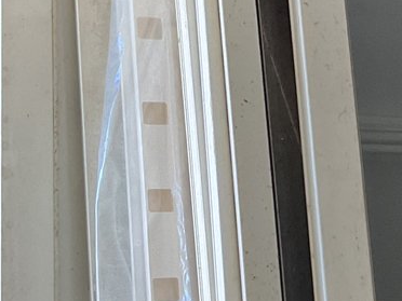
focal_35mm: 118
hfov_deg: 15.4
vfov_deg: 12.5
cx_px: 606
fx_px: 1370
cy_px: 186
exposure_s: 1/60
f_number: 1.8
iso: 80
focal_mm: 3
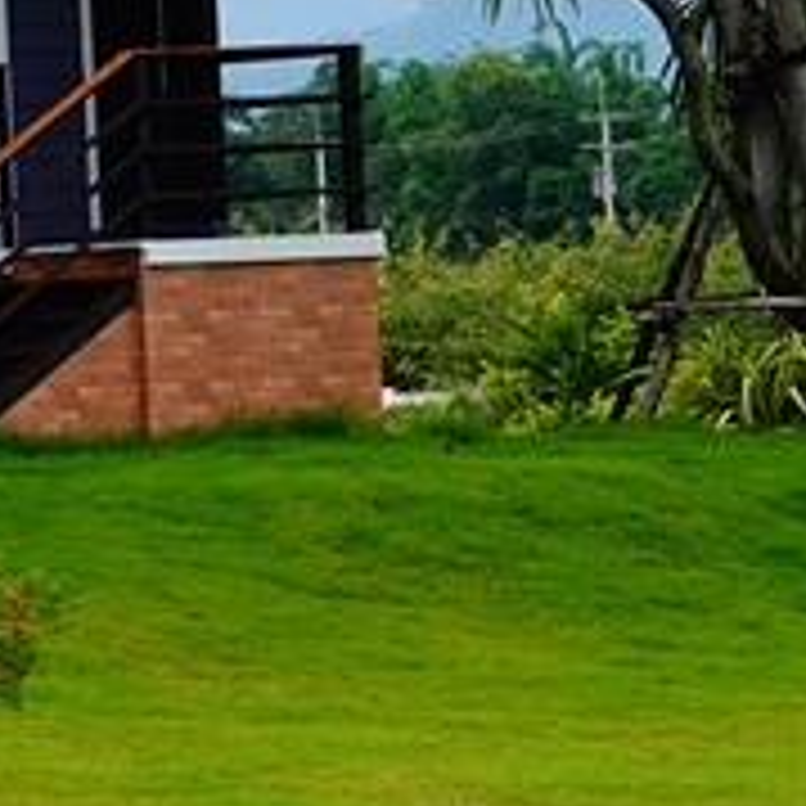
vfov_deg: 4.4
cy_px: -344
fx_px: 10405
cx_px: -360
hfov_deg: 4.4
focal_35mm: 395
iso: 400
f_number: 3.5
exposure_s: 1/2000
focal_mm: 30.5
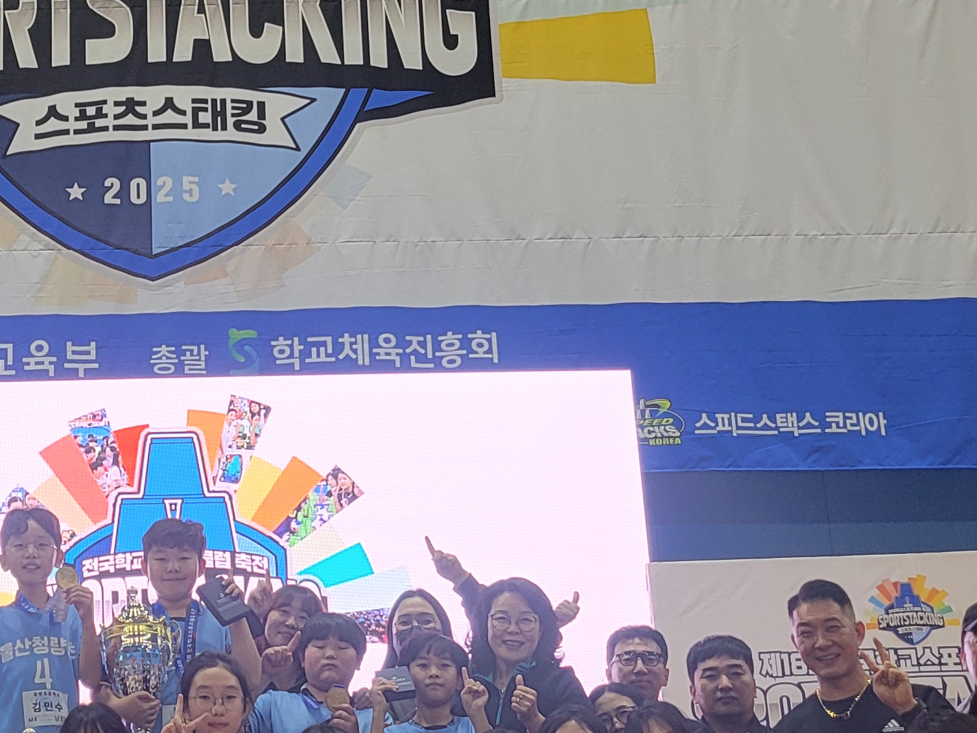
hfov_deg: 27.1
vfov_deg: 21.3
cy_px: 398
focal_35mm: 69
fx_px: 1947
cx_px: 75
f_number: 1.8
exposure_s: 1/192
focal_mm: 4.25
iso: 50
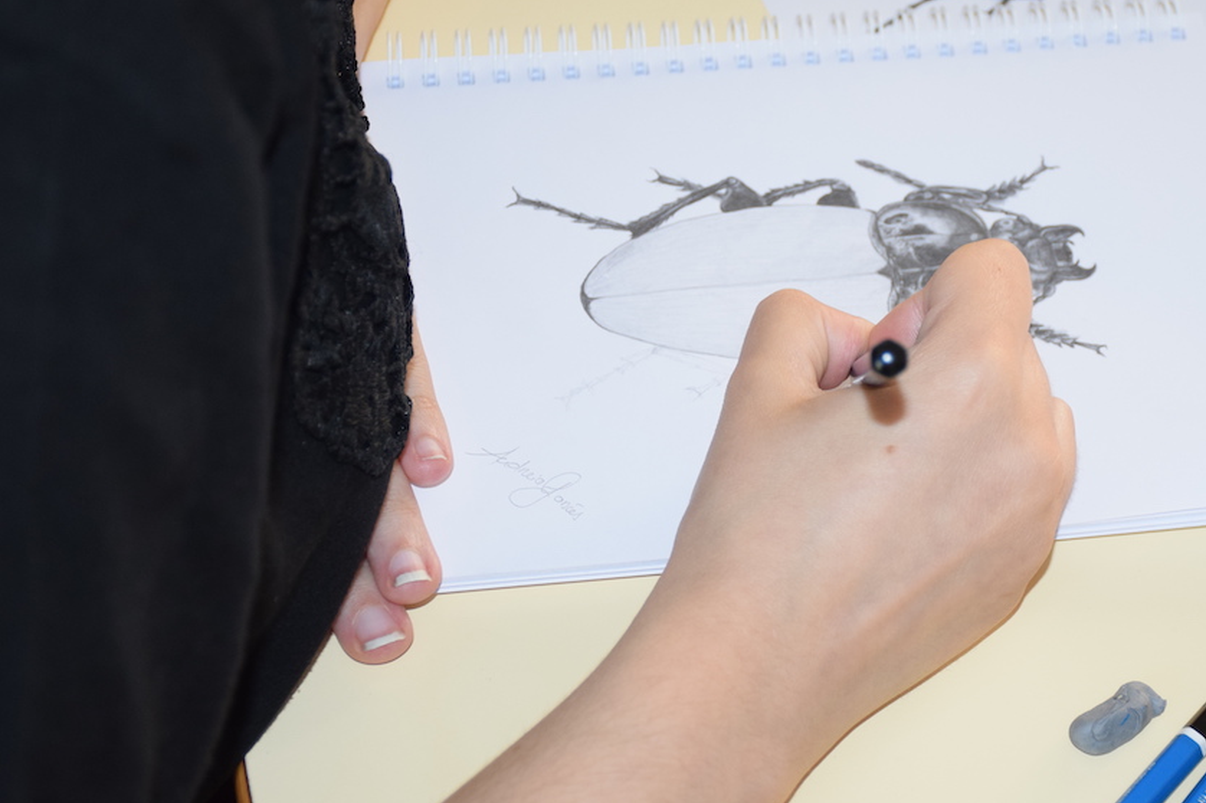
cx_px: 807
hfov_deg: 21.0
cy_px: 304
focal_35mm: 97
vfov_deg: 14.1
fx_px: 3239
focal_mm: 45
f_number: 5
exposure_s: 1/100
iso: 800
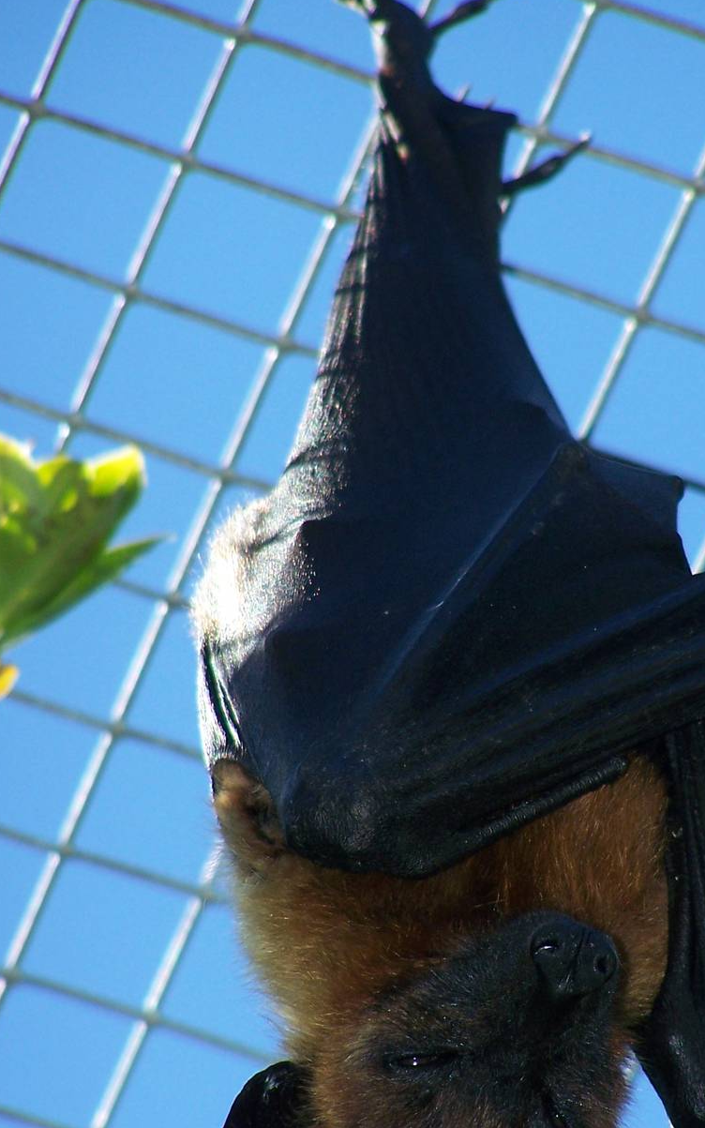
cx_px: 497
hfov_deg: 2.5
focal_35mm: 536
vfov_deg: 3.9
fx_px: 16476
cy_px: 679
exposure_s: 1/500
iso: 80
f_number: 3.7
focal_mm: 63
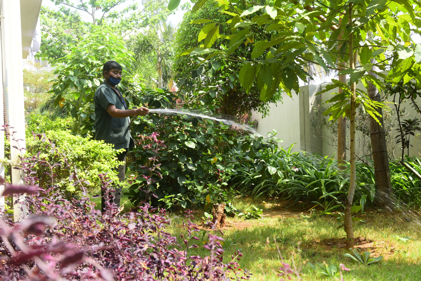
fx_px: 585
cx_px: 210
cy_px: 140
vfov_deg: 27.0
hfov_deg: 39.6
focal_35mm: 50
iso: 320
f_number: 7.1
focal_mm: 50
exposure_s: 1/125
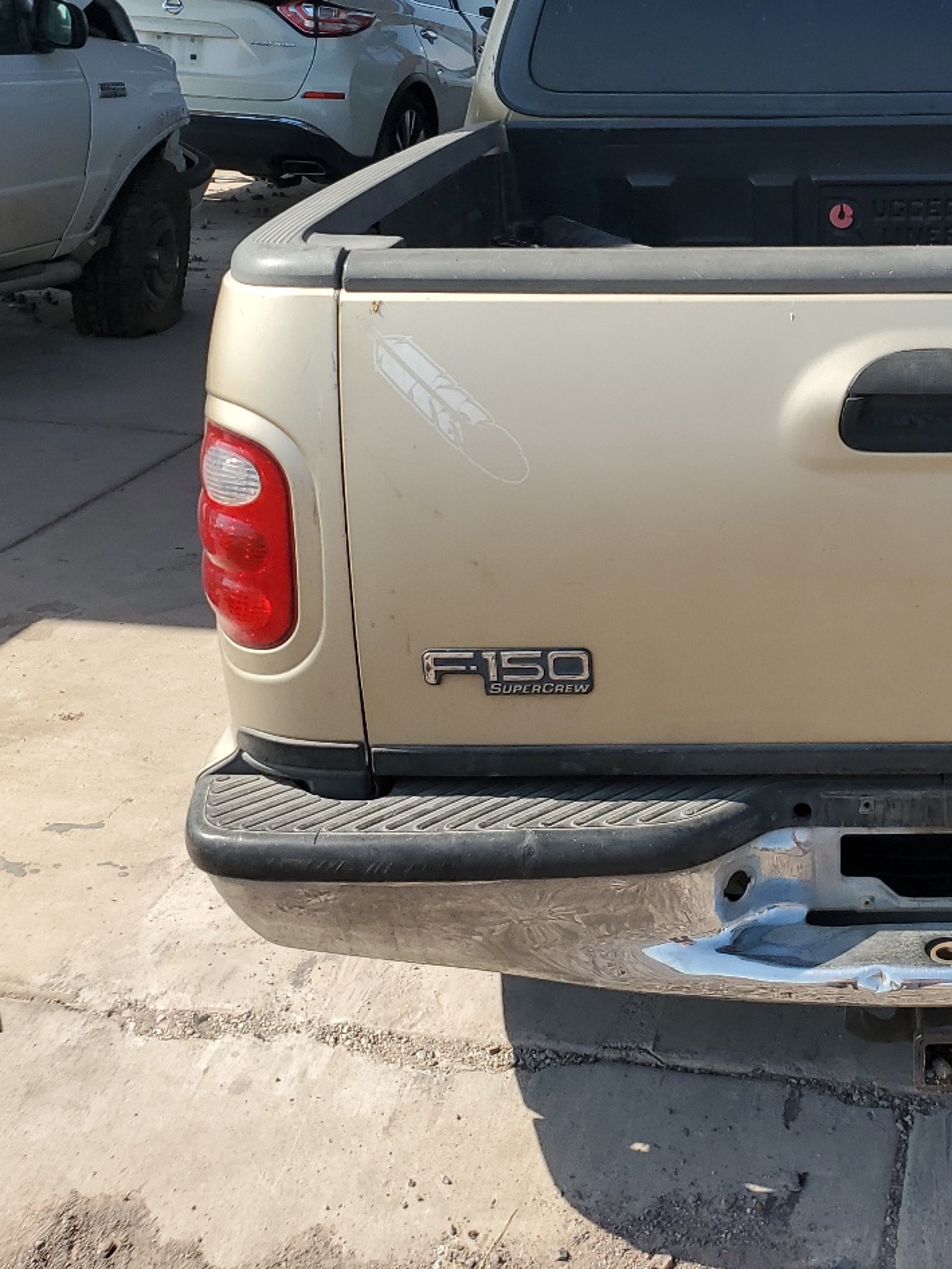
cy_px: 478
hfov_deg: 31.3
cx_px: 866
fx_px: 1613
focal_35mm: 44
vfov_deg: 42.6
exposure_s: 1/2500
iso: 50
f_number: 1.5
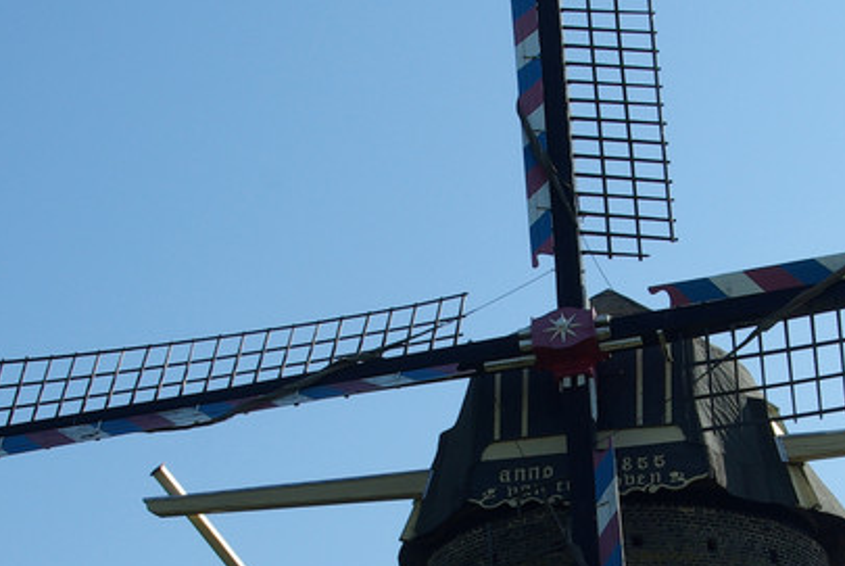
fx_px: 2702
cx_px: 571
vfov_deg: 11.9
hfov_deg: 17.7
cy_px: 428
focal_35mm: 115
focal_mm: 26
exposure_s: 1/125
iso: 100
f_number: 9.5
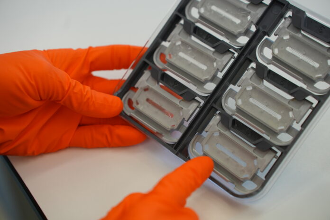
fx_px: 687
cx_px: 165
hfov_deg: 27.0
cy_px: 110
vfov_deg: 18.2
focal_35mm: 75
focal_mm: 75
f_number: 4
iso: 200
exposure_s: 1/160
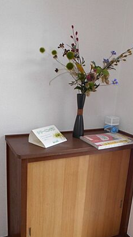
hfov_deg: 35.6
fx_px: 207
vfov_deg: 59.4
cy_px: 124
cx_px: 60
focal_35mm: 33
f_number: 3.2
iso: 200
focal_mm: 4.6
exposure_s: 1/30
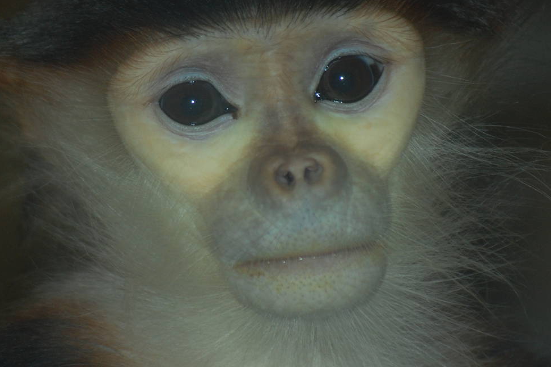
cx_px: 252
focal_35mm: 494
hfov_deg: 4.2
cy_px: 174
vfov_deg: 2.8
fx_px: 7553
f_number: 5.6
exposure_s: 1/60
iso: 400
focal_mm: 200
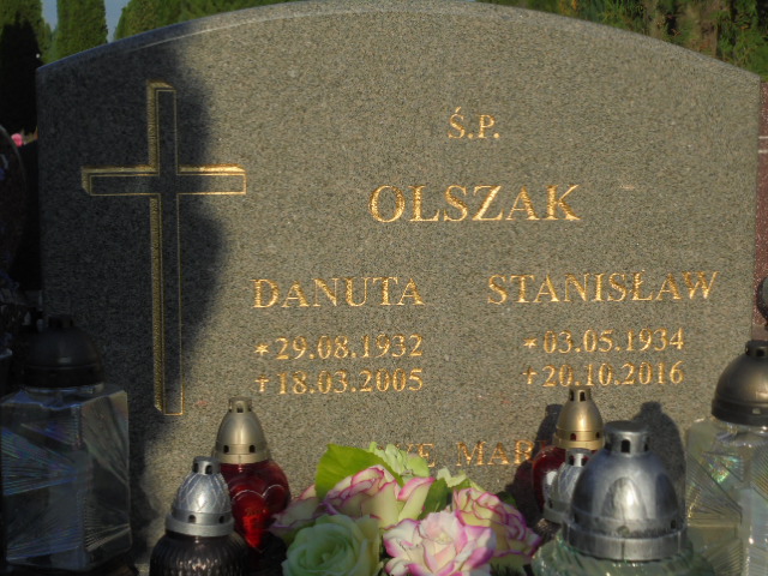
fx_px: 1420
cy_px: 288
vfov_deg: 22.9
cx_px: 384
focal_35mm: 64
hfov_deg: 30.3
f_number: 5.6
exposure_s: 1/800
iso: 100
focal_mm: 11.5
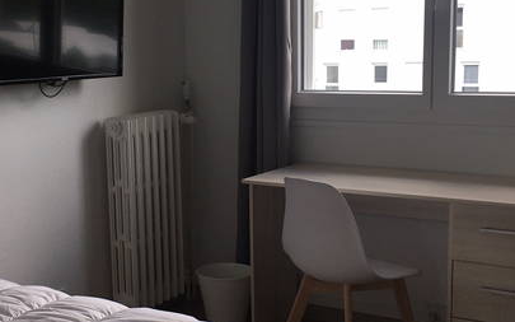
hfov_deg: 33.7
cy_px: 178
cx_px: 167
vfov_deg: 21.6
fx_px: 842
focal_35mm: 60
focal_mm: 4.15
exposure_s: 1/104
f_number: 2.2
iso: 25
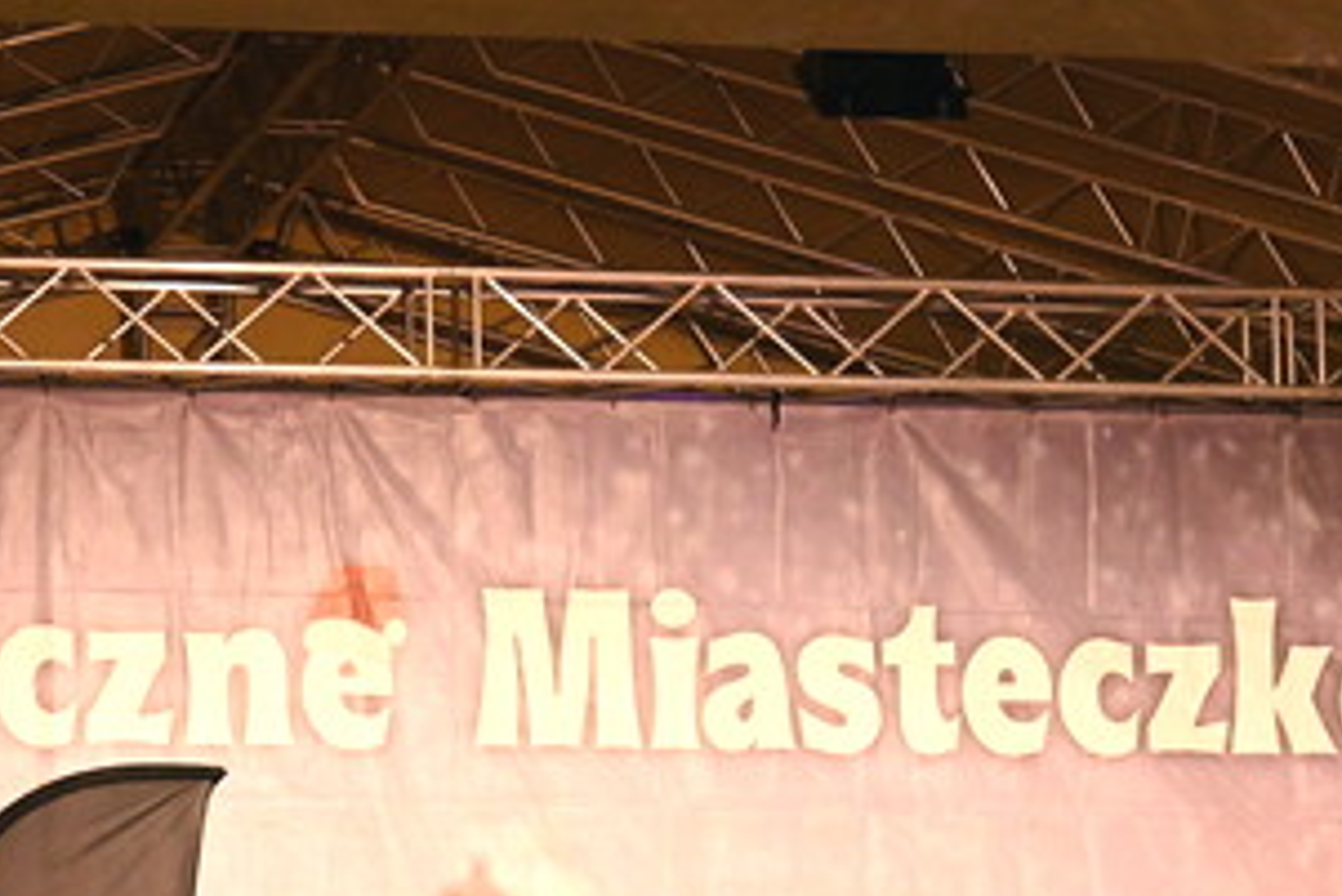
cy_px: 1119
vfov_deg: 6.1
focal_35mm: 224
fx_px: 8354
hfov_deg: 9.2
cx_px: 740
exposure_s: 1/125
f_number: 4.5
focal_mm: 50
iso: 3200
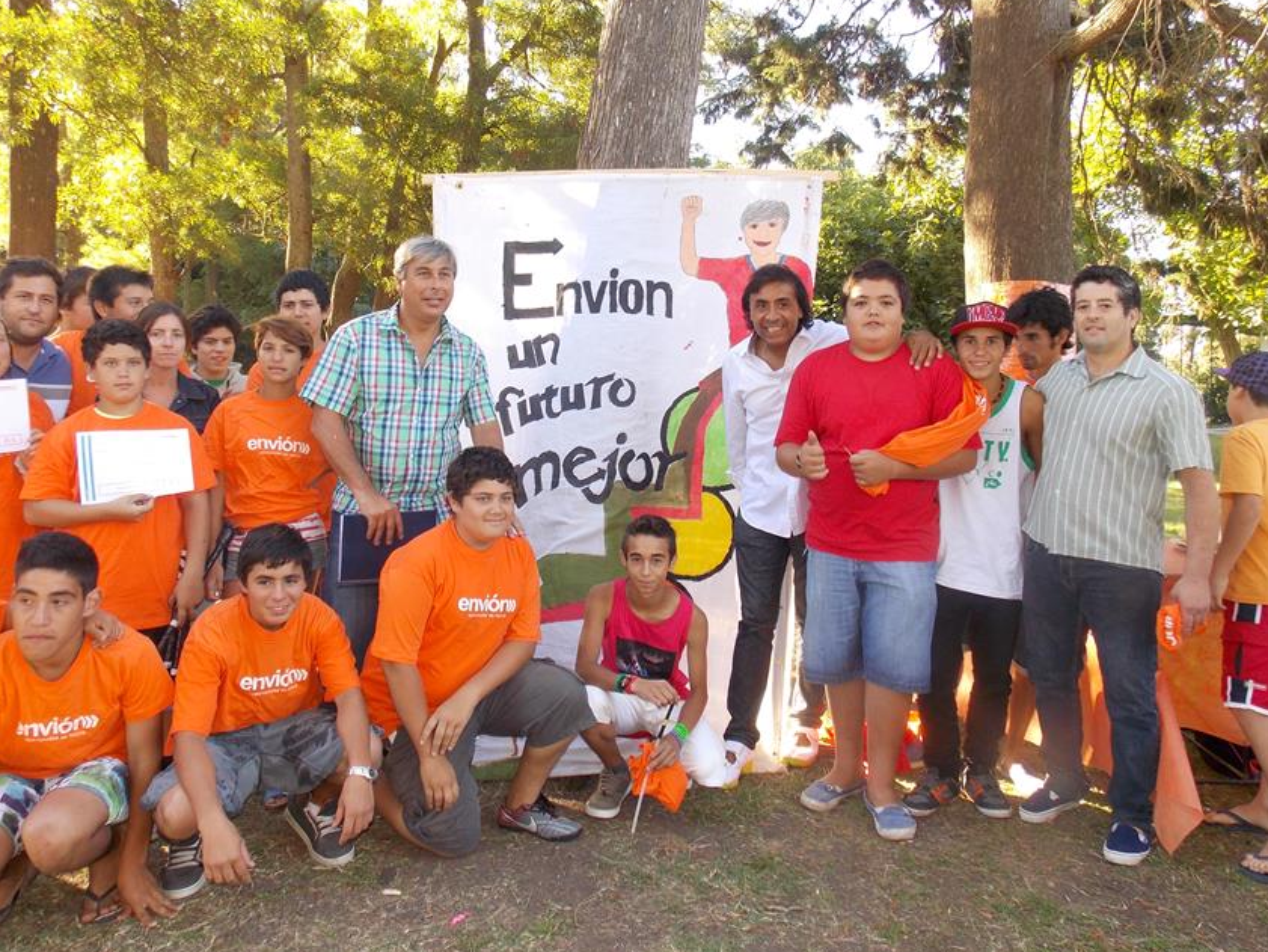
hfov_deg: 63.4
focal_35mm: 28
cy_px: 416
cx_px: 626
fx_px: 1026
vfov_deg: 49.6
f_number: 3.1
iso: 80
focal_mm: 4
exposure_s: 1/50
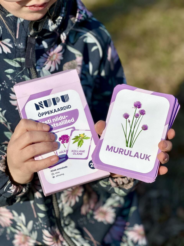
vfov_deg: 25.3
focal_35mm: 77
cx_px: 92
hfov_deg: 19.1
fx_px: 546
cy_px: 123
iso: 32
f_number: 2.8
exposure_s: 1/723
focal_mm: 9
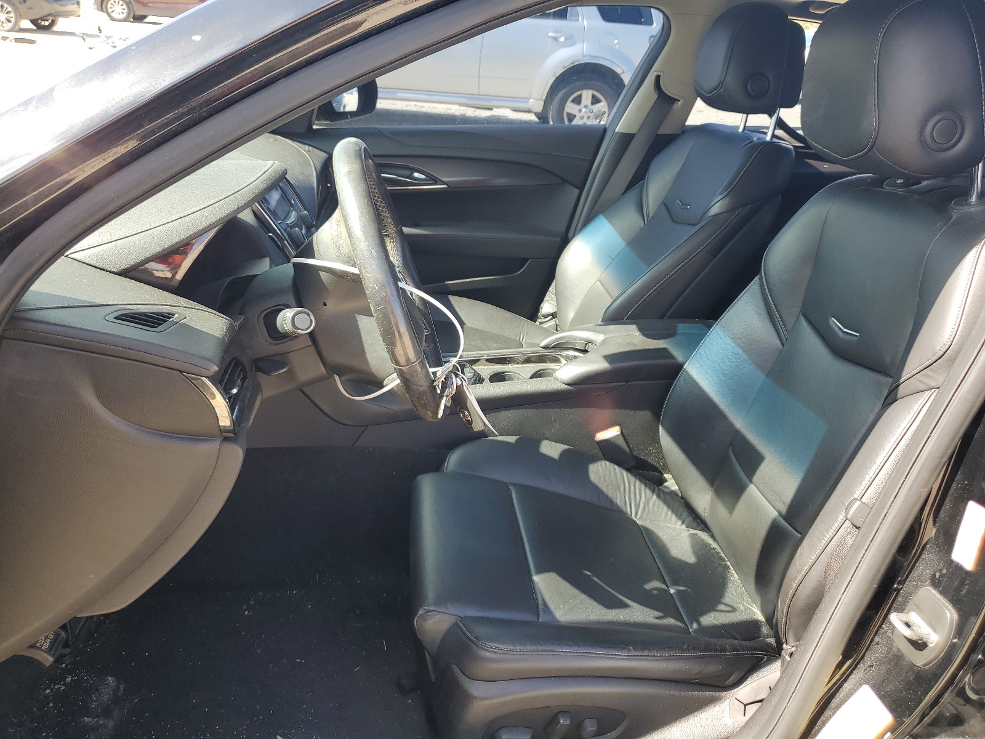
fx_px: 740
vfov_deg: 53.1
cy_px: 370
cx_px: 492
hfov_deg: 67.3
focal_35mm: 26
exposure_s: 1/323
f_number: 1.5
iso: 50
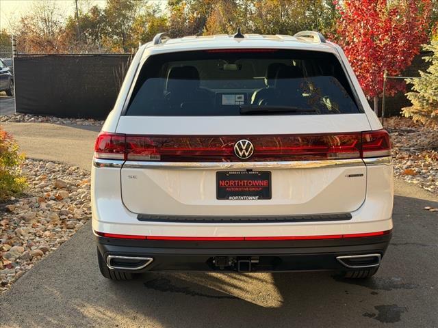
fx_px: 607
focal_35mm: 48
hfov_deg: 39.7
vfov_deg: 30.3
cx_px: 219
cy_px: 164
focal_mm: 6.76
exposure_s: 1/951
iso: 80
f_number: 1.78
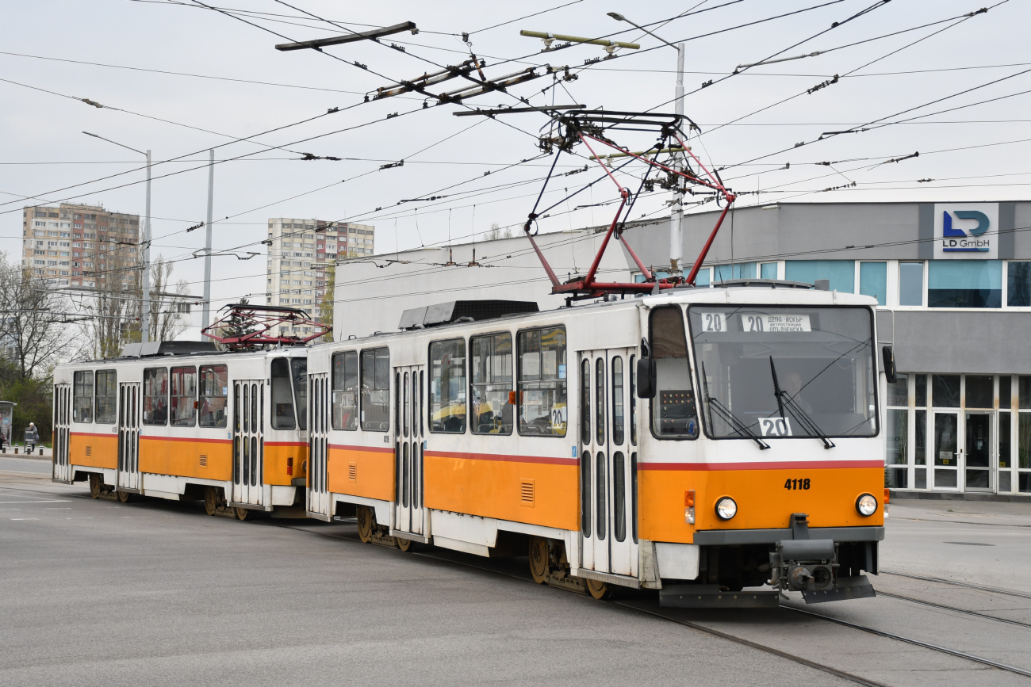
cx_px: 516
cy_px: 344
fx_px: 1632
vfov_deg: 23.8
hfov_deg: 35.0
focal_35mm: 57
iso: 200
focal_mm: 38
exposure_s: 1/1000
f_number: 4.5
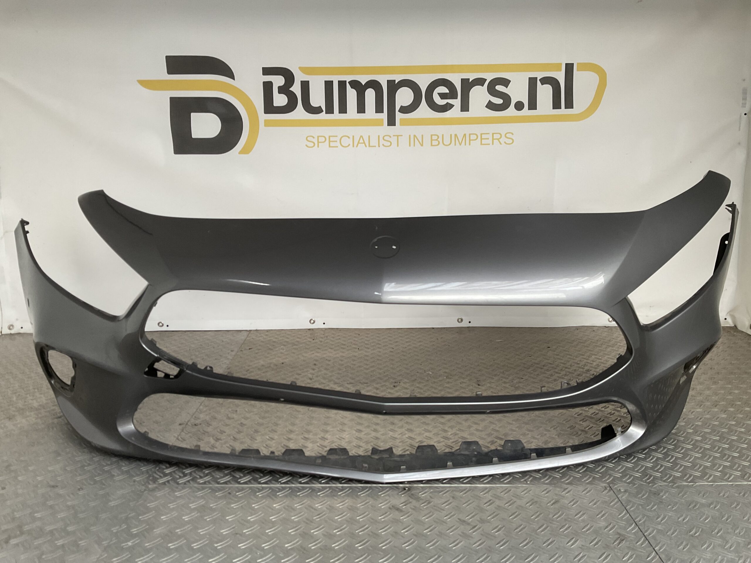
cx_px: 376
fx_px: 629
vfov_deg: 48.2
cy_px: 282
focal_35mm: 29
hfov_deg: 61.7
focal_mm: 3
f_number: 1.8
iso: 50
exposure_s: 1/50
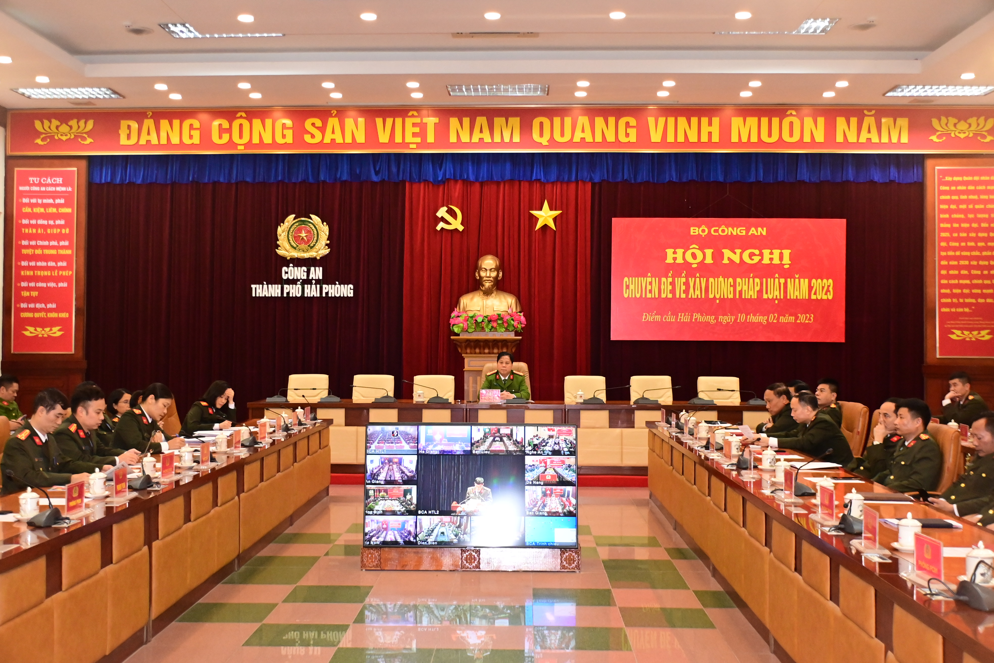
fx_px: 1104
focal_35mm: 40
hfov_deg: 48.5
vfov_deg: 33.4
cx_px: 497
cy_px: 332
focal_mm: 27
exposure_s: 1/250
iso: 4000
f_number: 4.5
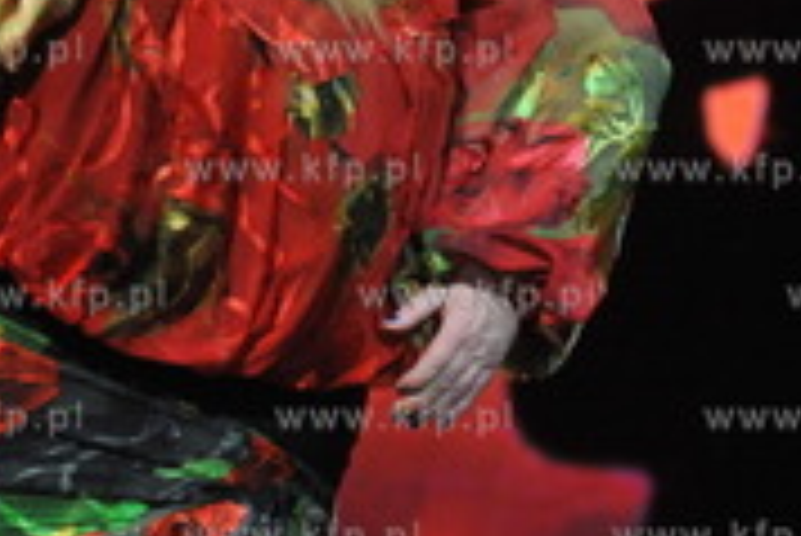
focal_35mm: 247
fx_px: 5500
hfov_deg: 8.3
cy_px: -14
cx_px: 634
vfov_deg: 5.6
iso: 3200
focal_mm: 110
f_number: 5.6
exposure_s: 1/200
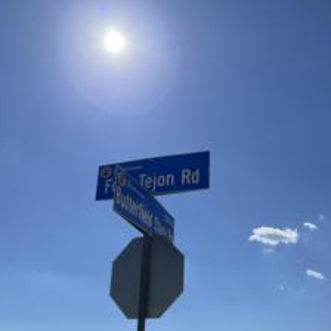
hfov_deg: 40.9
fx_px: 444
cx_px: 167
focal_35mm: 41
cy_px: 197
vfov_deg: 40.8
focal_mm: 5.1
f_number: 1.6
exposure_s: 1/10870
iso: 50
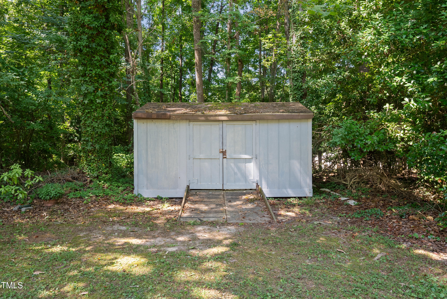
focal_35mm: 25
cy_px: 150
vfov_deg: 51.3
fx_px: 311
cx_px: 224
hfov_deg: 71.5
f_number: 9
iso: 250
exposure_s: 1/20
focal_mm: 25
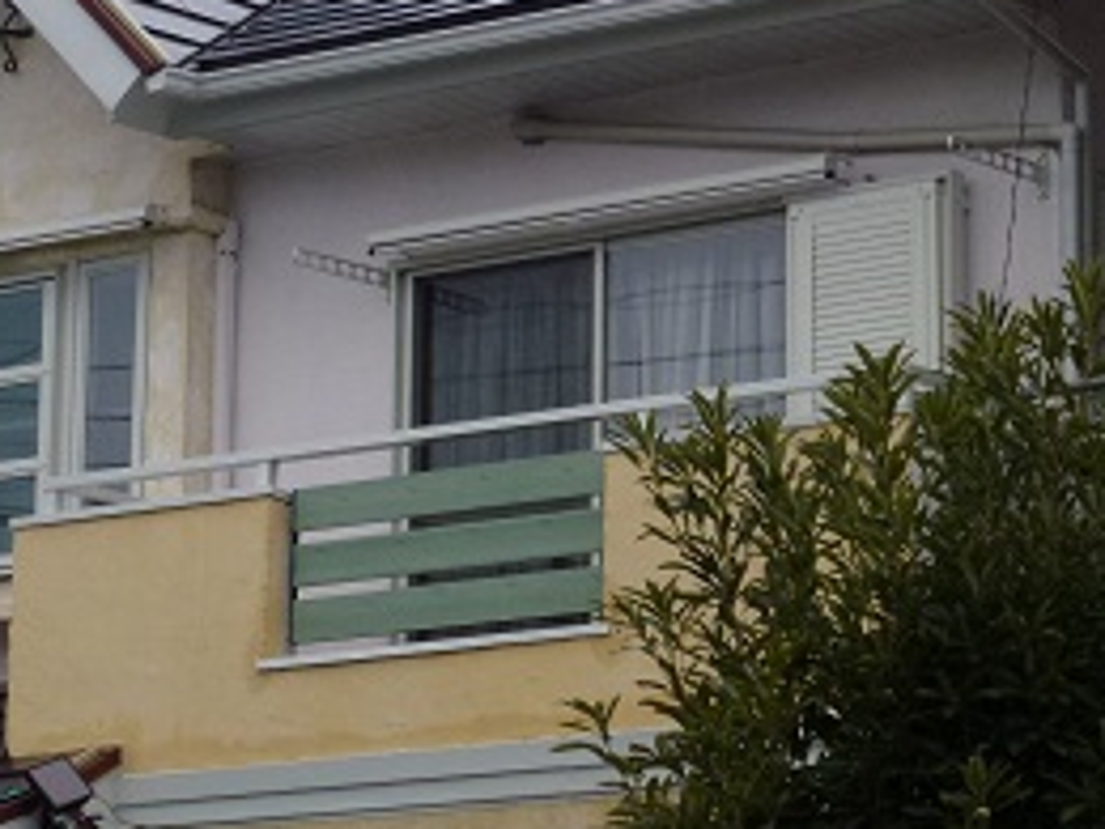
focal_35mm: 175
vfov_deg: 8.5
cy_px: 276
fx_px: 5586
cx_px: 382
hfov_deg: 11.3
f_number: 4.9
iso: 200
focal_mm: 16
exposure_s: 1/80
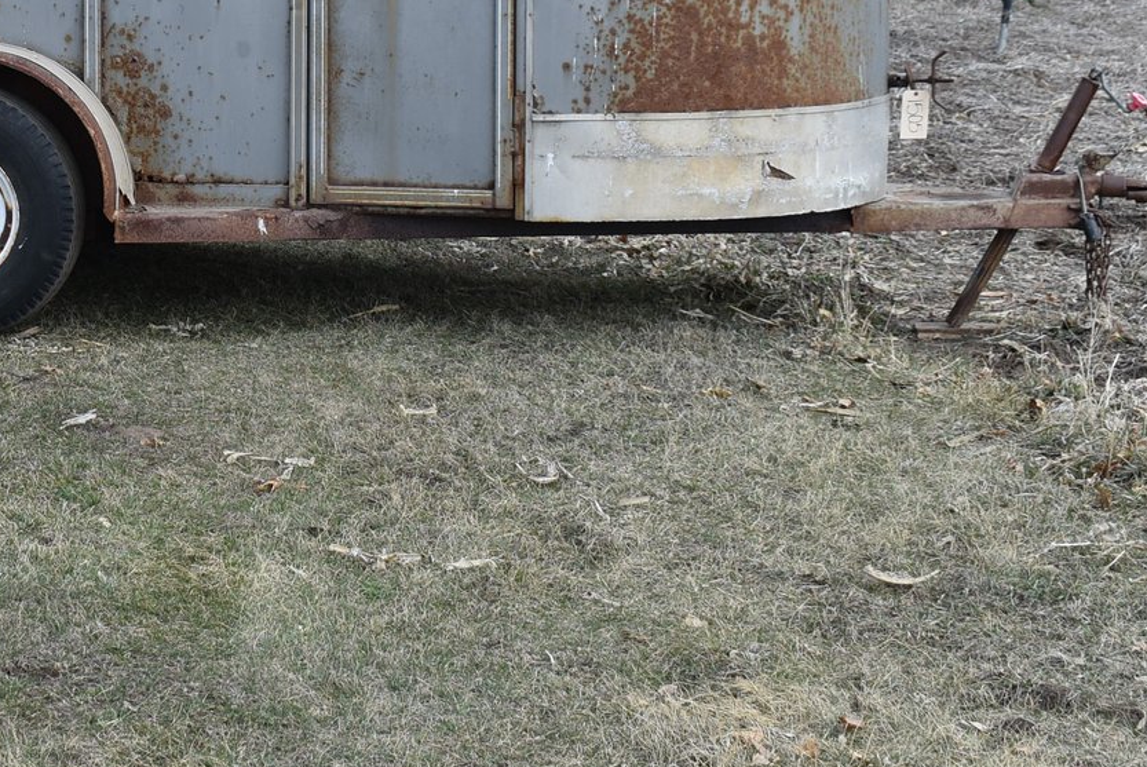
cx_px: 99
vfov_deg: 13.1
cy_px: 43
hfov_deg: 19.2
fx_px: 3316
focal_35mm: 104
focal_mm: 34
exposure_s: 1/250
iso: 180
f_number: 8
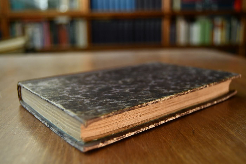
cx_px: 123
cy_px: 82
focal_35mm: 39
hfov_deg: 49.6
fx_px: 266
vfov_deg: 34.2
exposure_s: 1/160
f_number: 4
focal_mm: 26
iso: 800
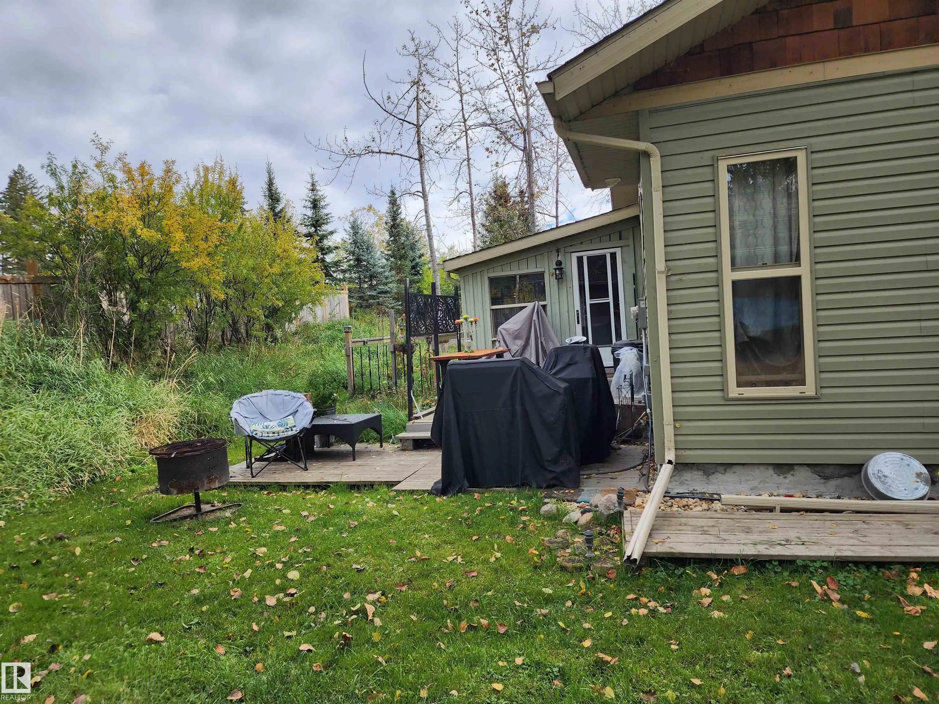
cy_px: 352
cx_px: 470
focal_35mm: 23
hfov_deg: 73.9
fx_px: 624
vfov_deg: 58.9
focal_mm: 6.4
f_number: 1.8
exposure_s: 1/497
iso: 12
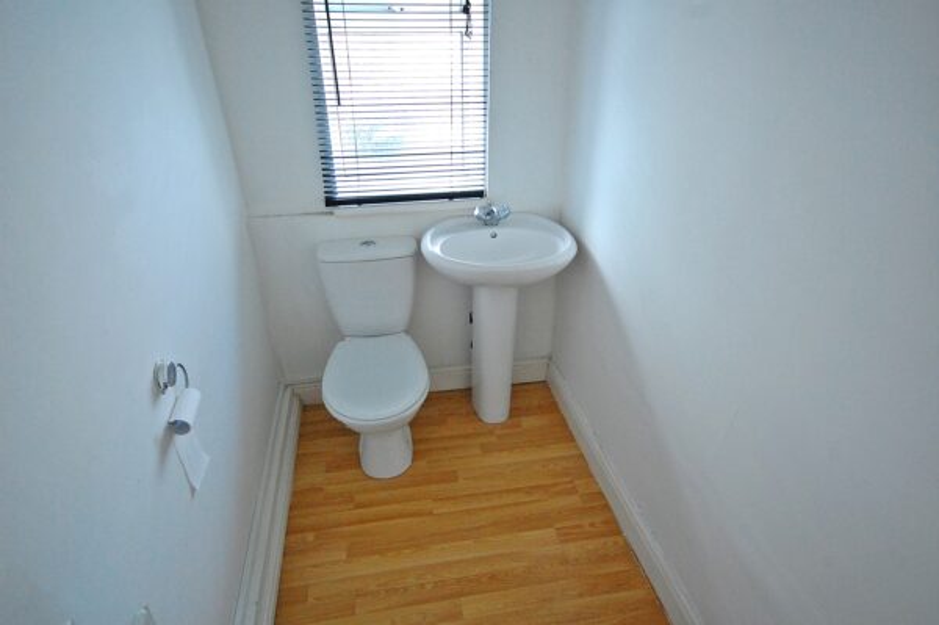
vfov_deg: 59.4
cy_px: 312
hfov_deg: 81.3
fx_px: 547
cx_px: 470
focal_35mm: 21
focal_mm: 14
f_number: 4.8
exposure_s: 1/30
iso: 1600
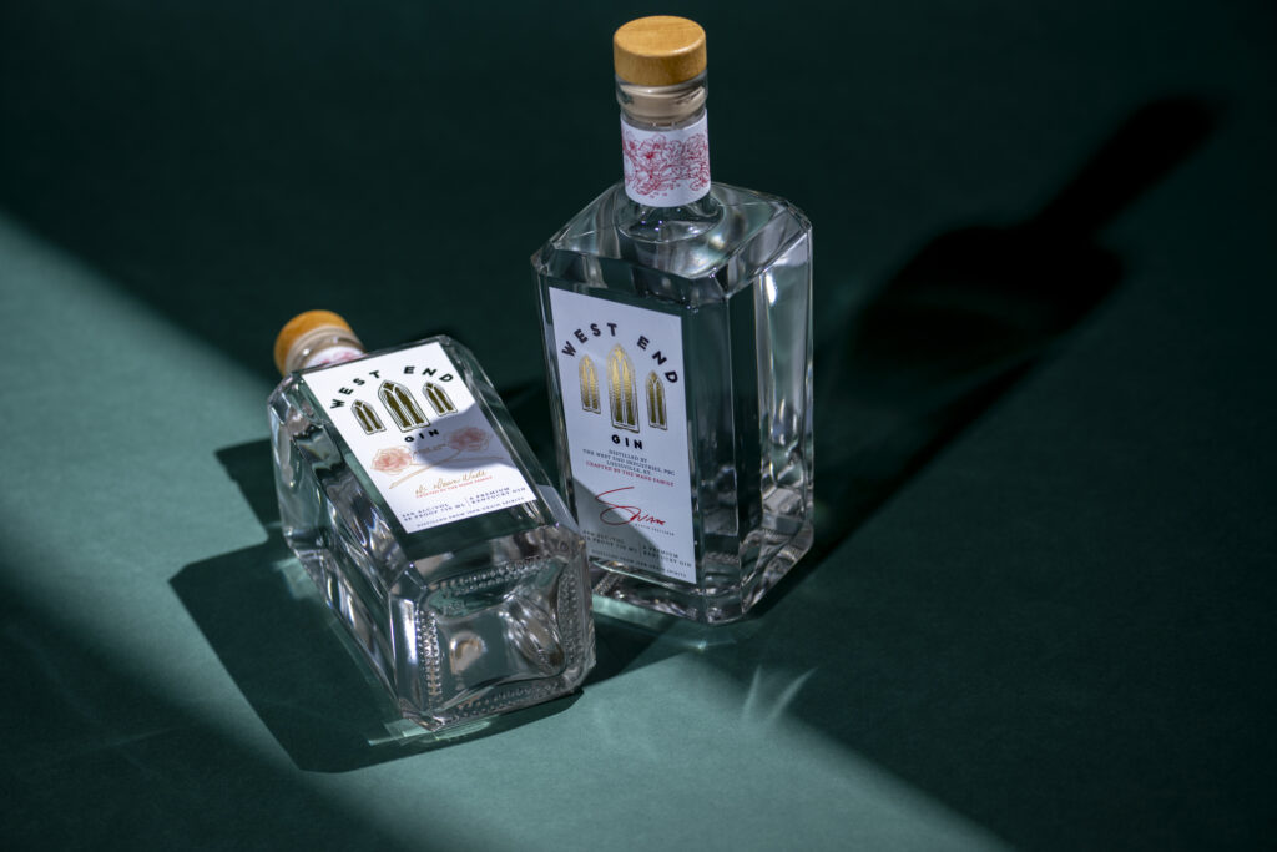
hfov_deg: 19.5
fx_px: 3725
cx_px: 638
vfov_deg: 13.0
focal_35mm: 105
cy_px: 426
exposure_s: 1/125
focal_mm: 105
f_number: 8
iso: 125
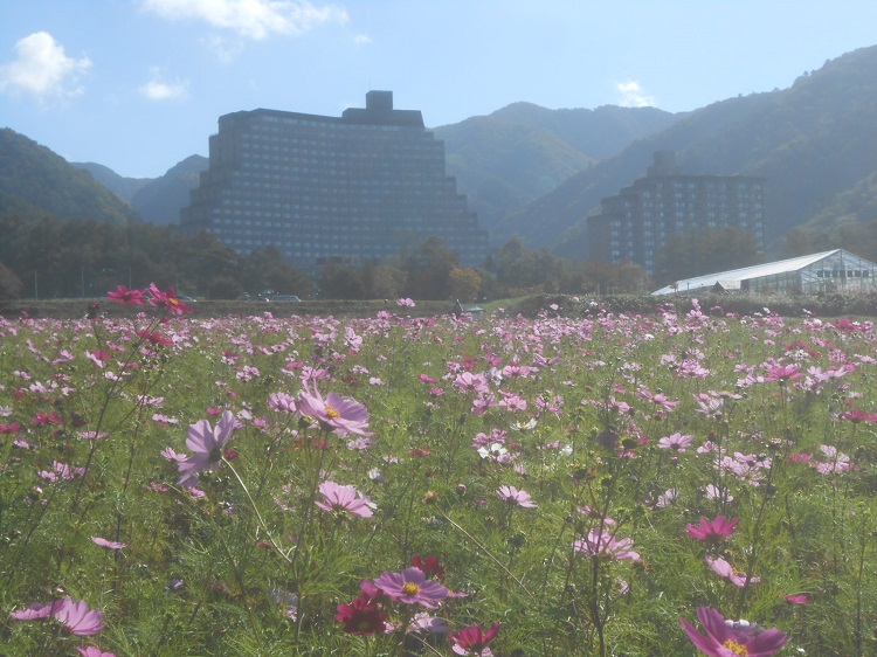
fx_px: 1596
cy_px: 328
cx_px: 438
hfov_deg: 30.7
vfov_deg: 23.3
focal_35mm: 63
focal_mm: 11.3
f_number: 5.6
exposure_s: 1/500
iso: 80
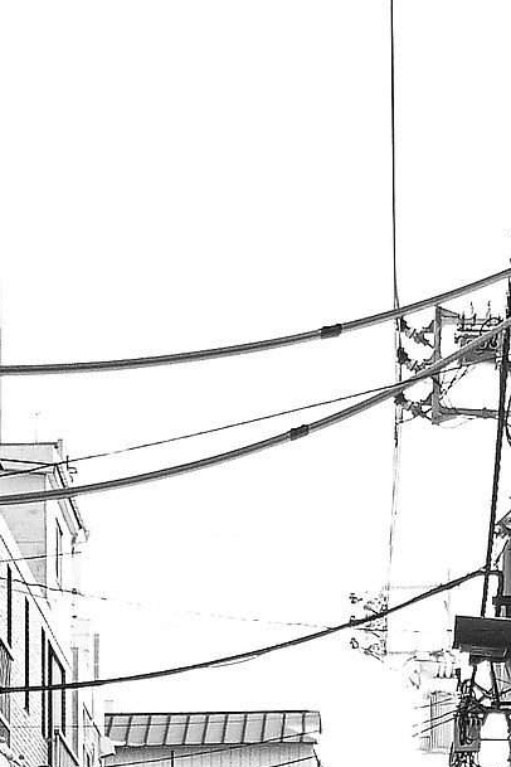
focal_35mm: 164
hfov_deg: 8.4
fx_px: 3492
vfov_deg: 12.1
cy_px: 1034
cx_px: 235
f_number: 4
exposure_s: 1/125
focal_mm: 6.5
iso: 125
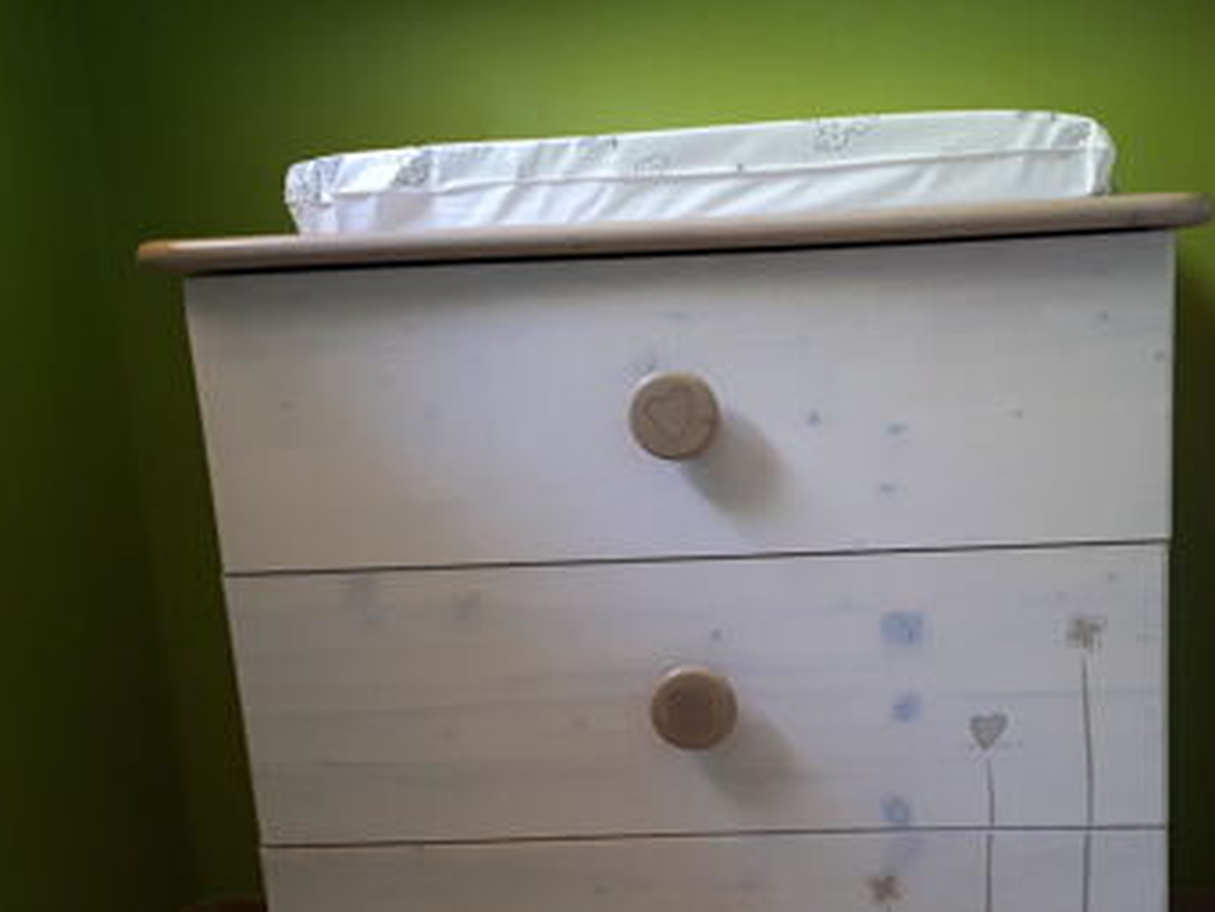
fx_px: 1334
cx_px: 823
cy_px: 577
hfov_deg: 48.0
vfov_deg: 37.5
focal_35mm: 38
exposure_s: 1/15
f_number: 1.9
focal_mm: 3.6
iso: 400
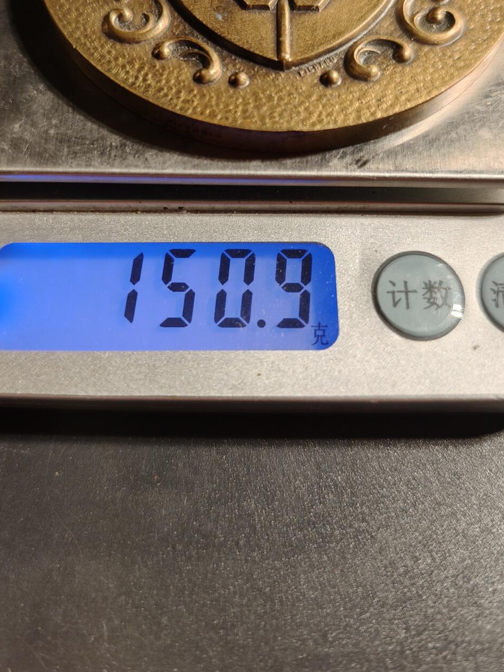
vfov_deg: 54.1
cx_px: 228
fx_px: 641
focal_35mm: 33
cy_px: 218
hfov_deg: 42.9
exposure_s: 1/100
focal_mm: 6.06
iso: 100
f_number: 1.6
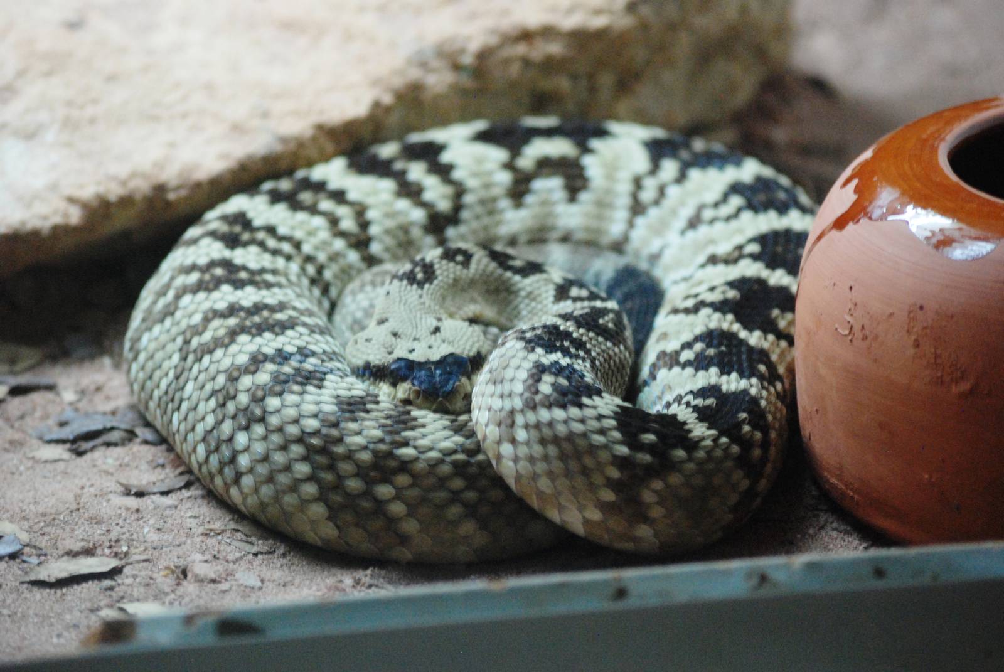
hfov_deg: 11.4
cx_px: 502
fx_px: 5026
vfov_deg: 7.7
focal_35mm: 180
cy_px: 336
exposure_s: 1/40
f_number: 4.2
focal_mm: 120
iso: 1600
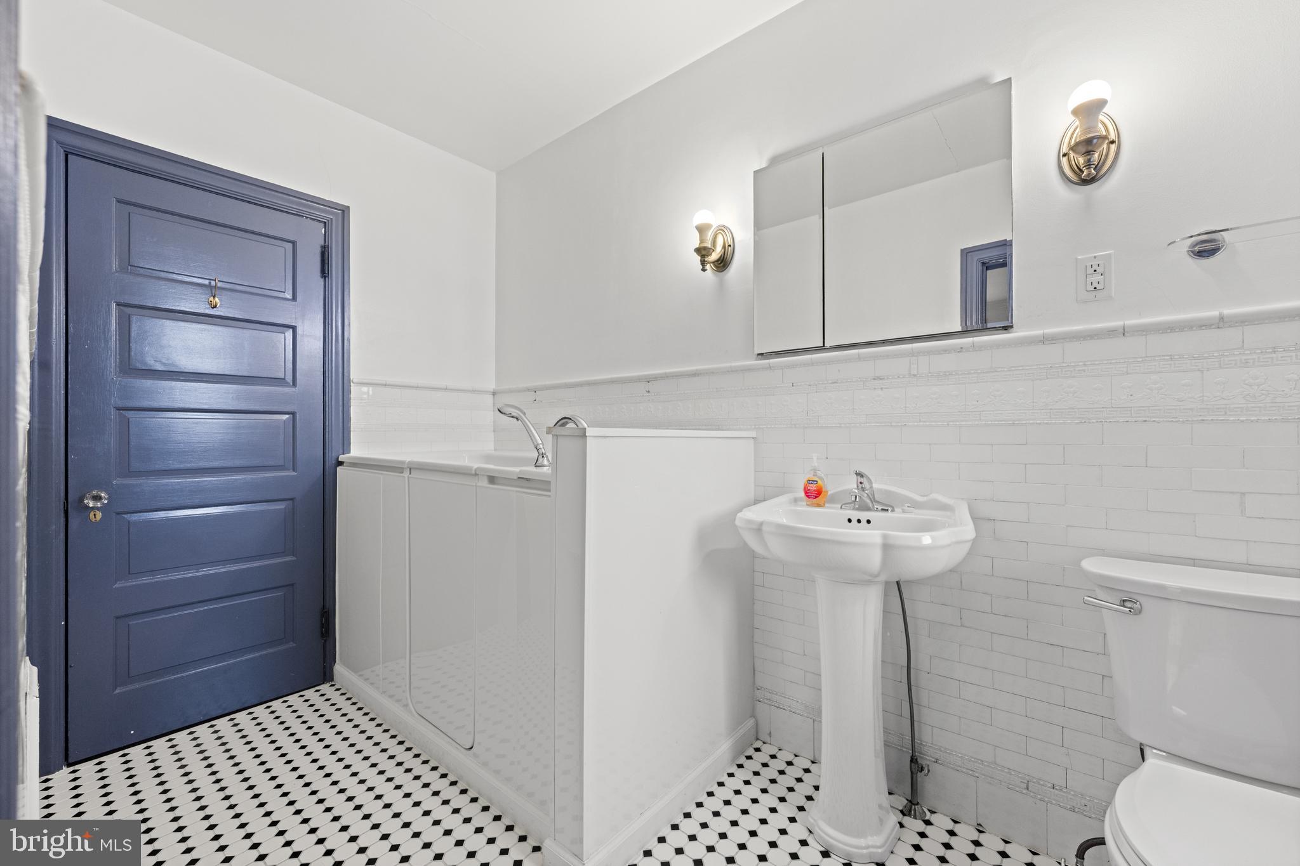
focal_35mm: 14
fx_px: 505
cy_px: 433
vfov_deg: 81.2
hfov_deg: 104.3
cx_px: 650
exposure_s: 1/20
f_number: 5.6
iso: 800
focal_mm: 14
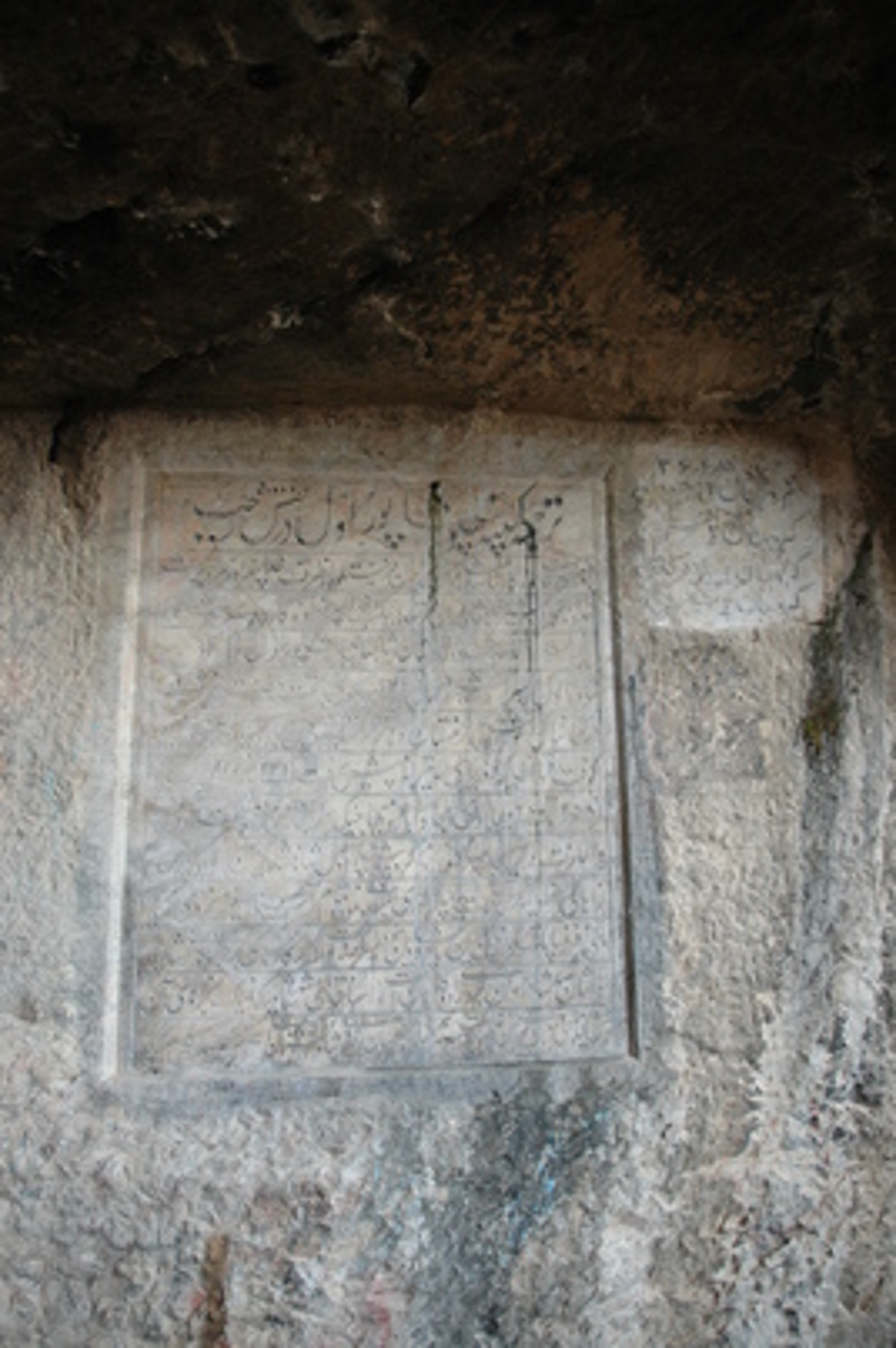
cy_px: 674
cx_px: 448
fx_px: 1010
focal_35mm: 27
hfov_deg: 47.9
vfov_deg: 67.4
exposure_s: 1/60
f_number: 4
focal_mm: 18
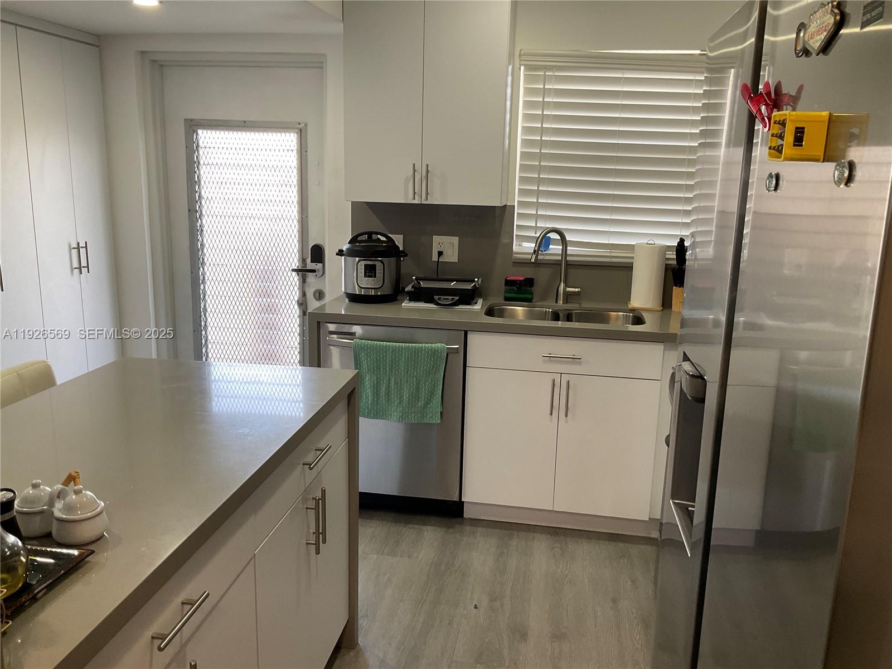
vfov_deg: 48.2
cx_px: 446
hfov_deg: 61.7
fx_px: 747
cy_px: 334
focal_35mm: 29
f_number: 1.8
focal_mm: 3
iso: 50
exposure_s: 1/60
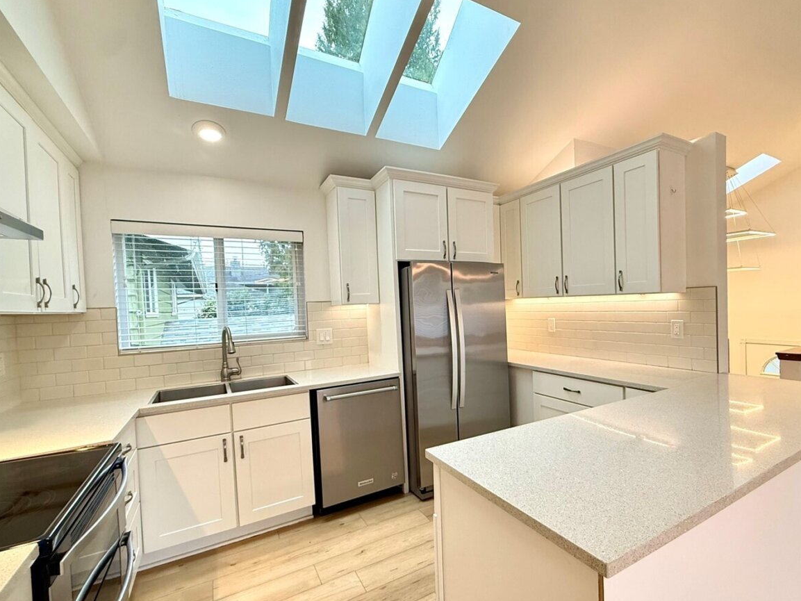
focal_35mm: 17
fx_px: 393
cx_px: 438
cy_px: 317
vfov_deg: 74.7
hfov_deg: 90.8
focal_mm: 2.22
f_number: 2.2
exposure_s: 1/120
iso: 250
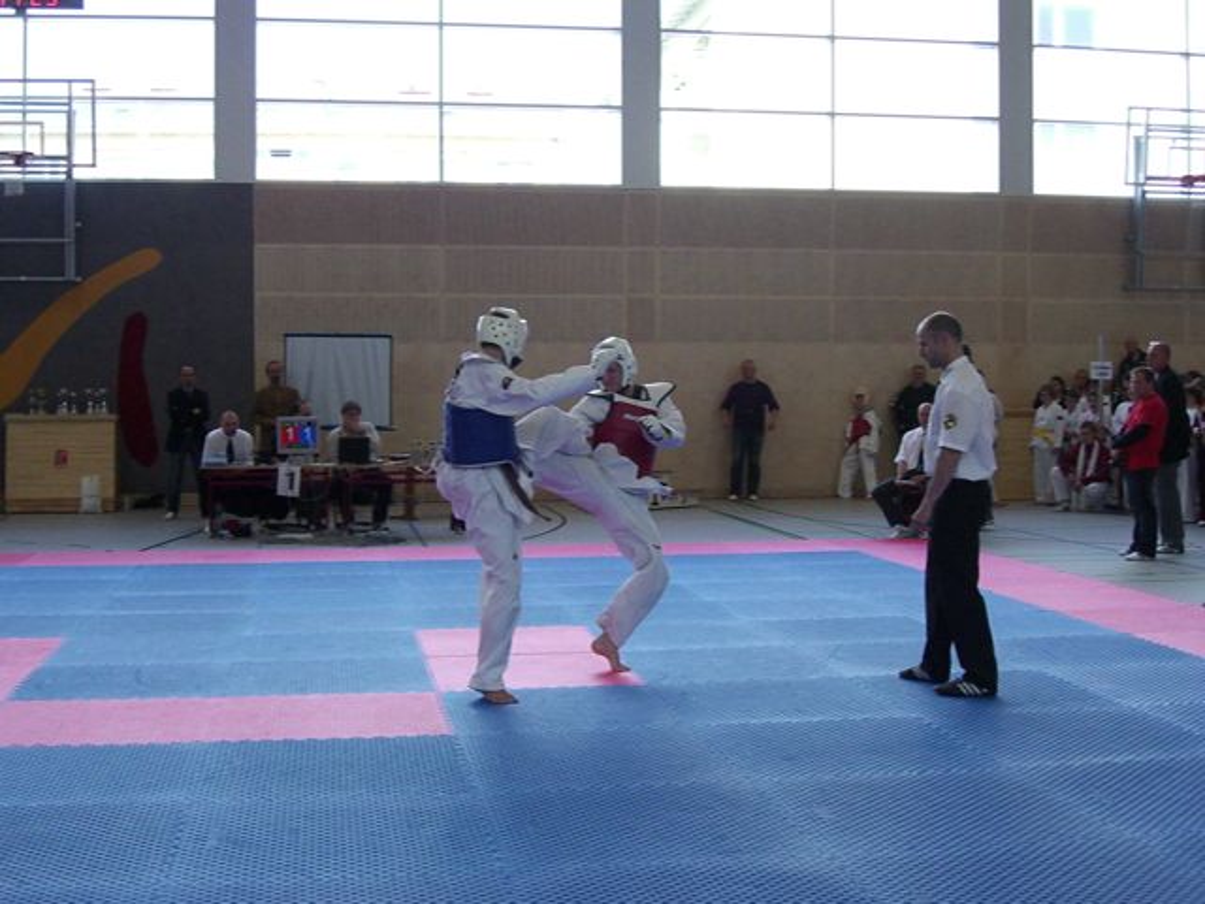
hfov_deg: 41.2
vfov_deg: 31.5
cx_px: 602
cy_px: 452
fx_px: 1601
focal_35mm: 46
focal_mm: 9.5
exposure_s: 1/640
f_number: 3.1
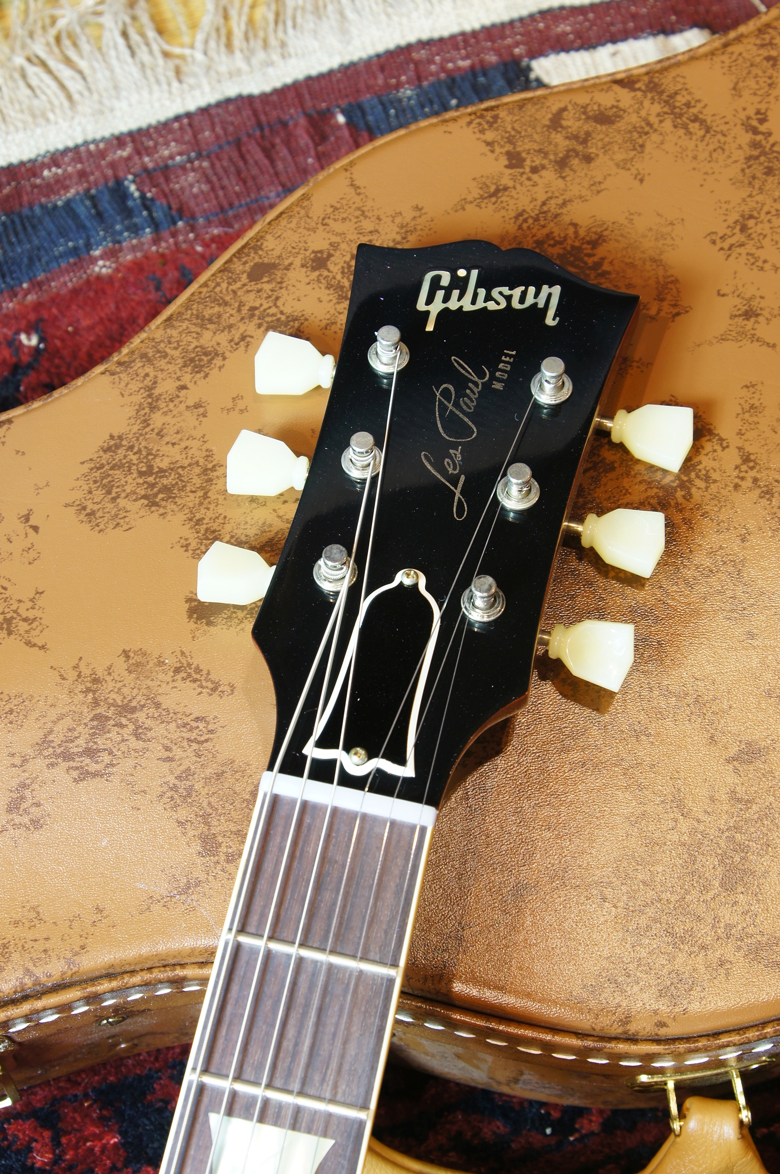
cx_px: 390
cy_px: 587
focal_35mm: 75
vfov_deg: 27.0
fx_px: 2443
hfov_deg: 18.1
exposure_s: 1
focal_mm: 50
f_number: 9
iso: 100
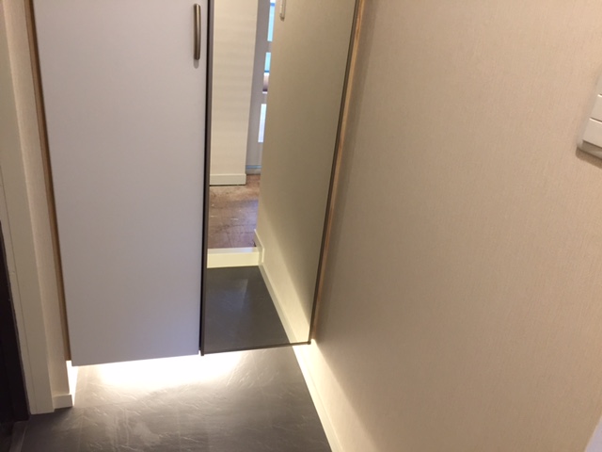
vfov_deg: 48.2
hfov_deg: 61.7
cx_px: 301
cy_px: 226
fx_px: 504
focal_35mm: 29
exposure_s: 1/30
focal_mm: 4.15
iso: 100
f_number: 2.2
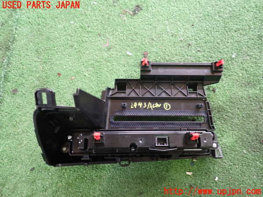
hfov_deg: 60.0
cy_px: 98
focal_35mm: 30
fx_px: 228
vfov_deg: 46.8
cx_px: 132
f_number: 2.3
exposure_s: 1/30
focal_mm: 5.4
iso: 640
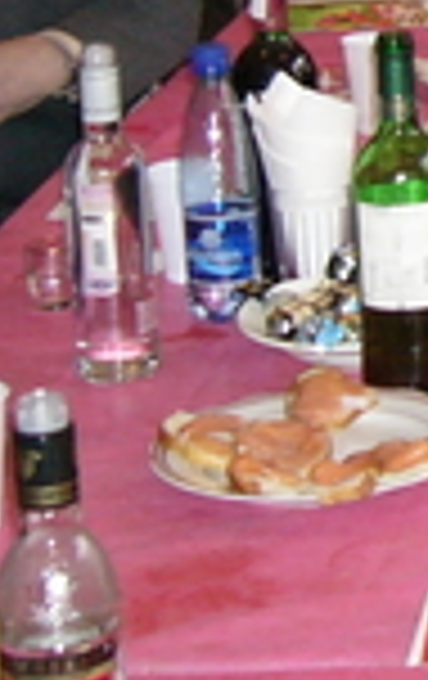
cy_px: -144
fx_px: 2916
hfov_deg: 7.9
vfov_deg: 13.0
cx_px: 928
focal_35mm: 157
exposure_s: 1/60
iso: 200
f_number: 2.8
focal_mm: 5.8
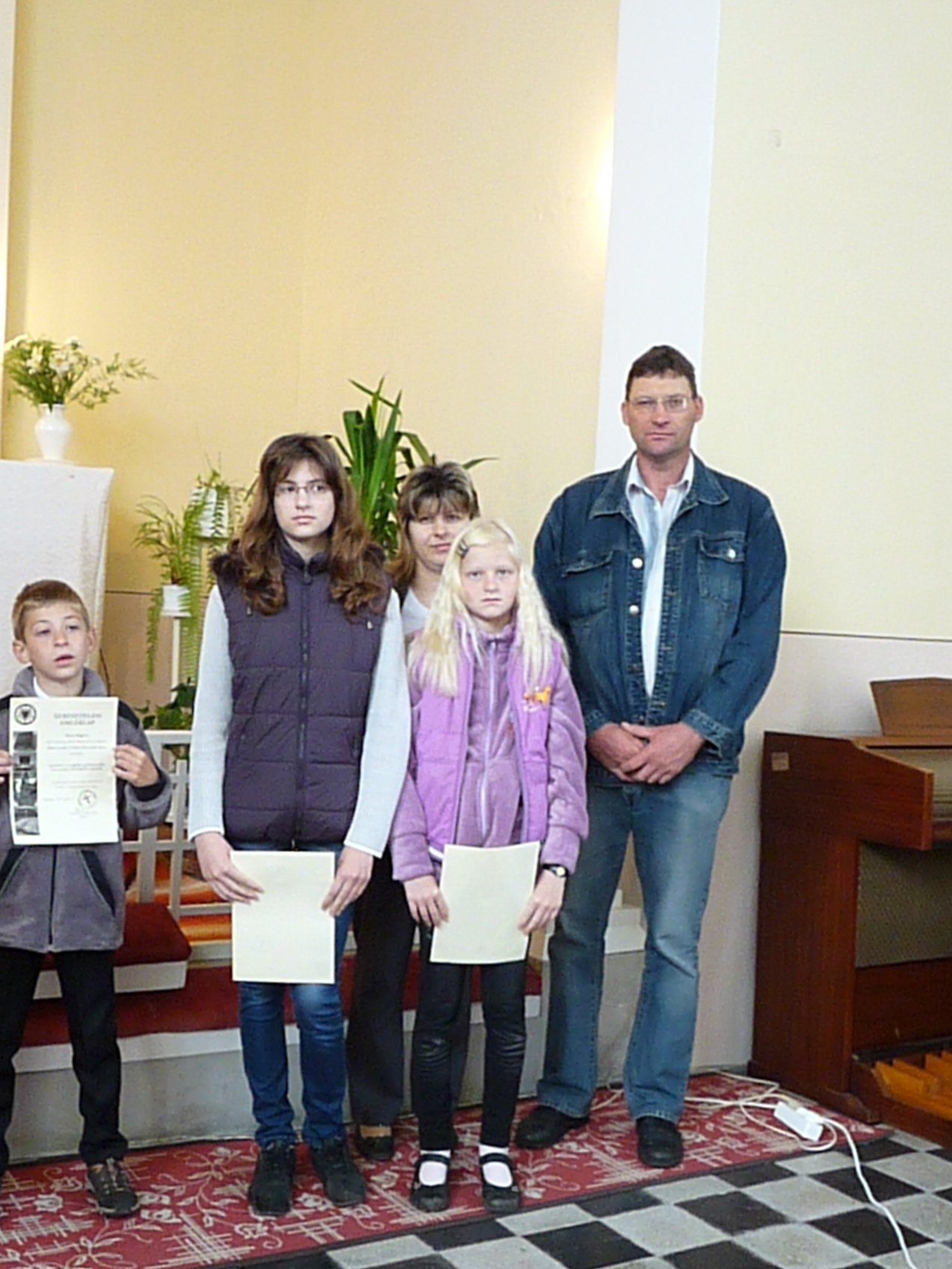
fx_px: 1503
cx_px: 442
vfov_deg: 45.7
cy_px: 685
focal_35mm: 41
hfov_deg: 35.1
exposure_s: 1/30
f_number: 3
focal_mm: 6
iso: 1000
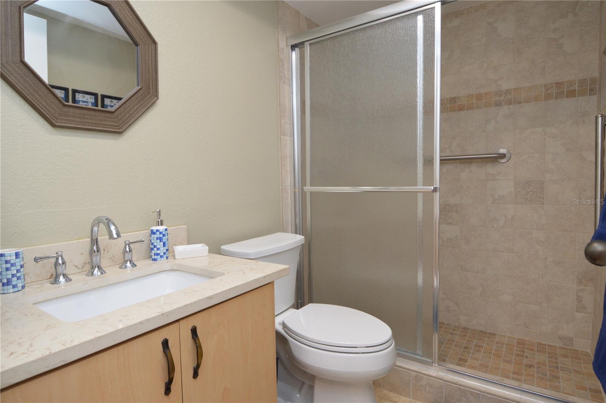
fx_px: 303
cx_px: 303
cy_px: 202
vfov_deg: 67.3
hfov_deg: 90.1
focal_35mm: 18
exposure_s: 1/60
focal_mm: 12
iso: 400
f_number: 4
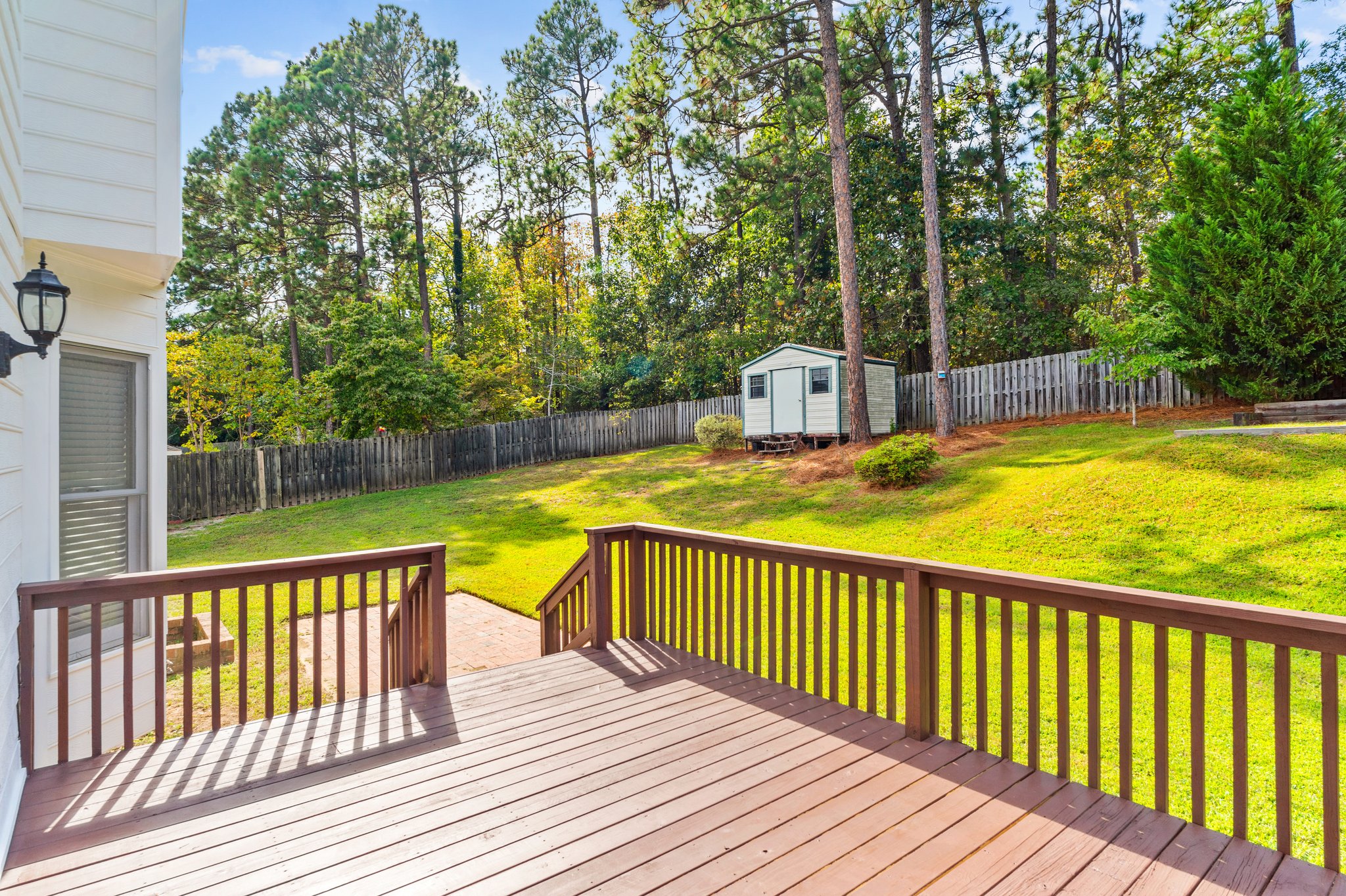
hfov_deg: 90.0
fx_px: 673
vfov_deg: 67.4
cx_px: 673
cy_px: 448
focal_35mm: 18
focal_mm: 18
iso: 100
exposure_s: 1/100
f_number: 8
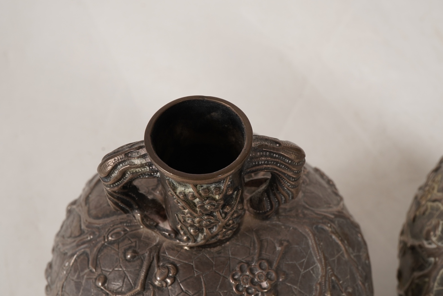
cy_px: 148
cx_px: 222
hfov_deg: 43.6
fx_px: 554
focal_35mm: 45
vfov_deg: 29.9
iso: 400
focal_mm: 30
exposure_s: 1/125
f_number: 22
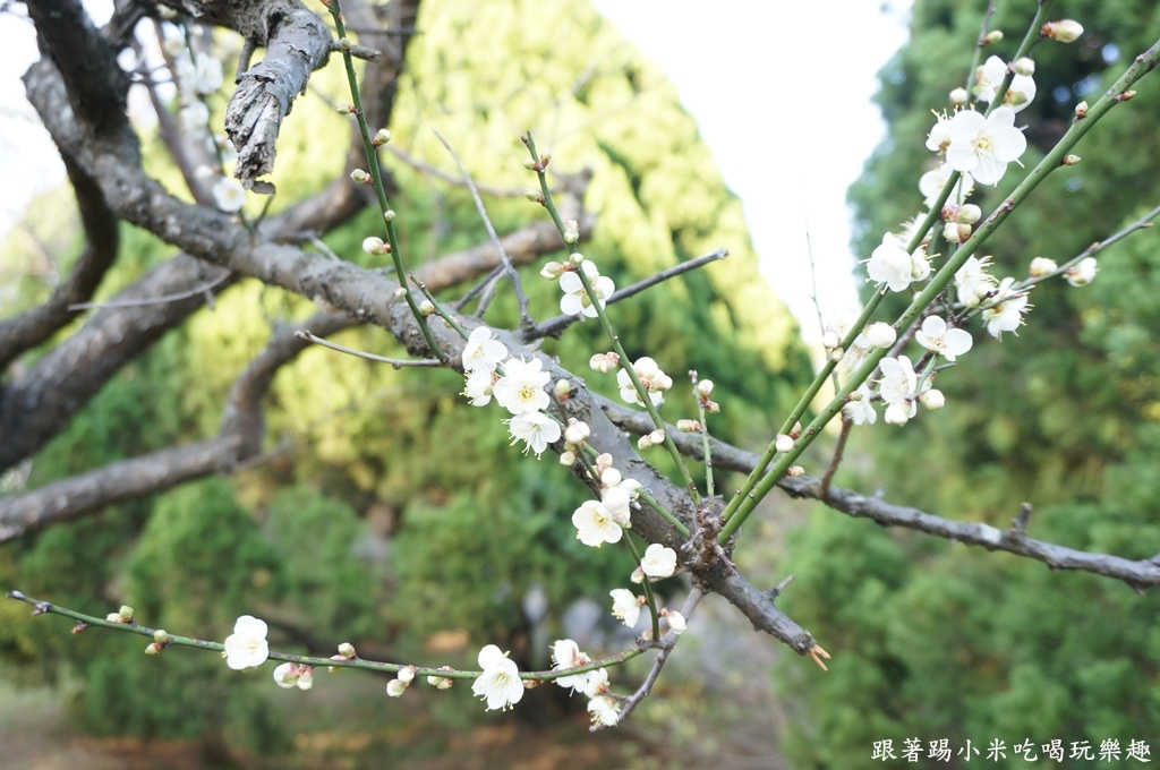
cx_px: 580
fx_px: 1014
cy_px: 385
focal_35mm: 32
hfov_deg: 59.6
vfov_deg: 41.6
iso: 200
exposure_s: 1/60
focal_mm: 21
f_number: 4
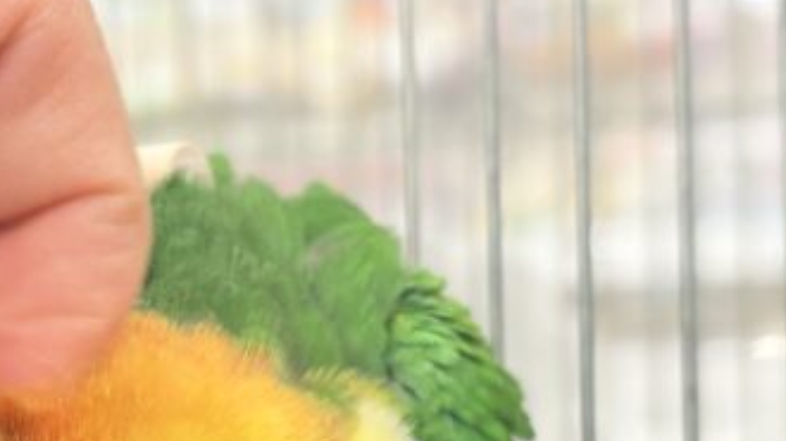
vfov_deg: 10.8
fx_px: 2291
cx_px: 52
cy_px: 513
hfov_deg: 19.1
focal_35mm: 110
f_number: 1.6
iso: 100
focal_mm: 5.96
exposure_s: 1/50
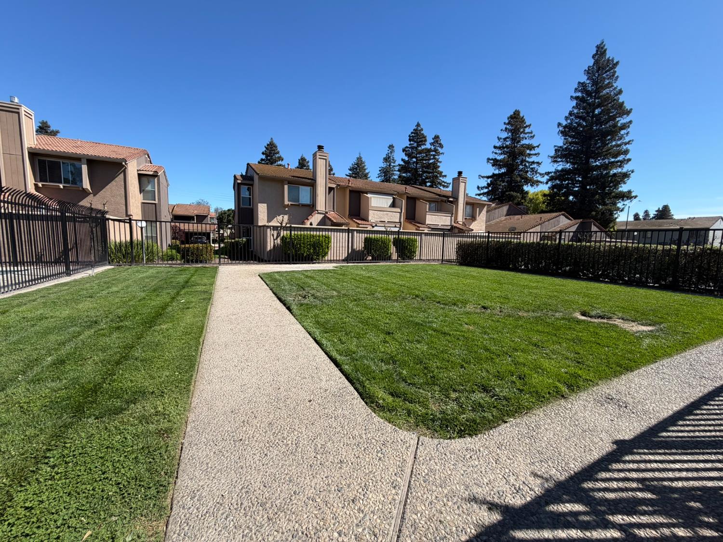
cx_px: 362
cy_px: 271
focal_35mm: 14
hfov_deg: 102.1
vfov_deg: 85.7
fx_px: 292
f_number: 2.2
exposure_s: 1/770
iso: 25
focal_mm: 2.22
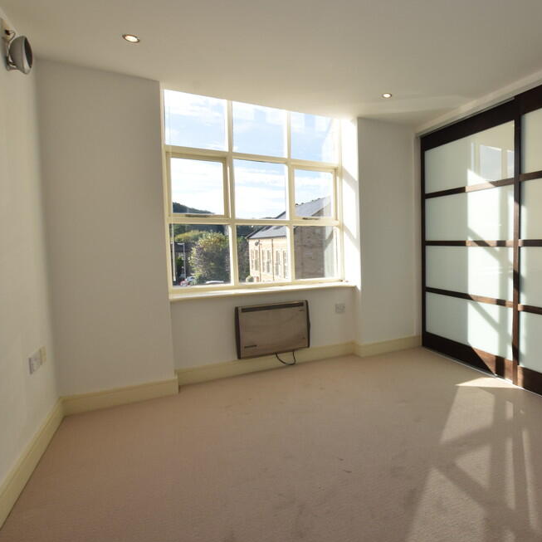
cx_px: 405
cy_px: 264
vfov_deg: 74.8
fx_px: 354
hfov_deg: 70.0
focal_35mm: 20
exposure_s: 1/200
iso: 500
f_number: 11
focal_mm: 10
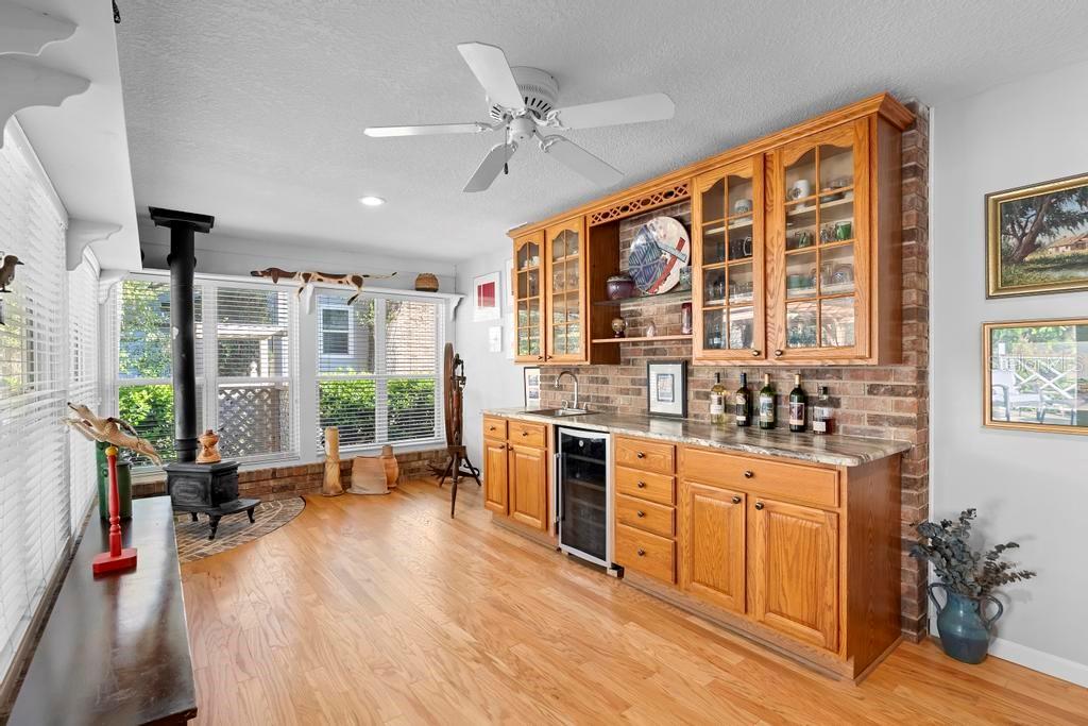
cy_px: 363
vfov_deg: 73.8
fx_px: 484
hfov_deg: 96.7
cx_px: 544
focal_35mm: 16
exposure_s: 1/8
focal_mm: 16
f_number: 8
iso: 800
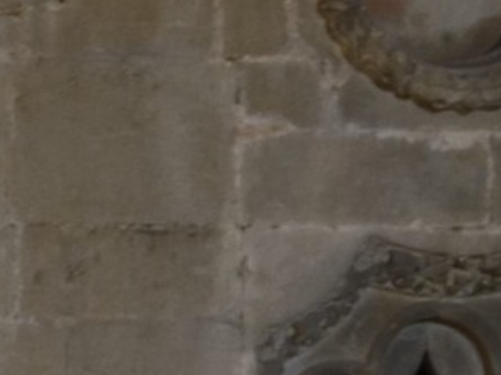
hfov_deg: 12.6
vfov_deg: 10.8
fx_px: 1808
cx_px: -662
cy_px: 767
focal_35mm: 125
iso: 1600
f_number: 4
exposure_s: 1/13
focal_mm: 24
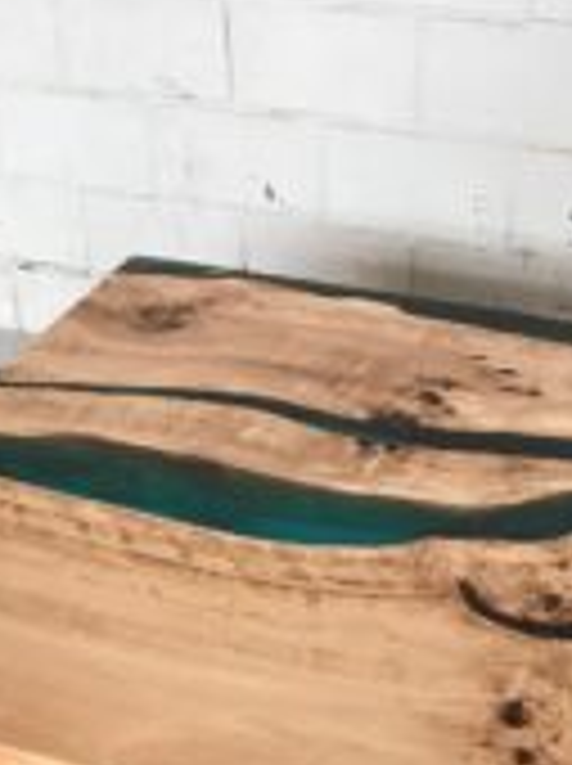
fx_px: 1458
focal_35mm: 66
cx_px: 261
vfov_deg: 27.8
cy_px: 756
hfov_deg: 22.2
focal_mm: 3.99
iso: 40
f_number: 1.8
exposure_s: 1/33
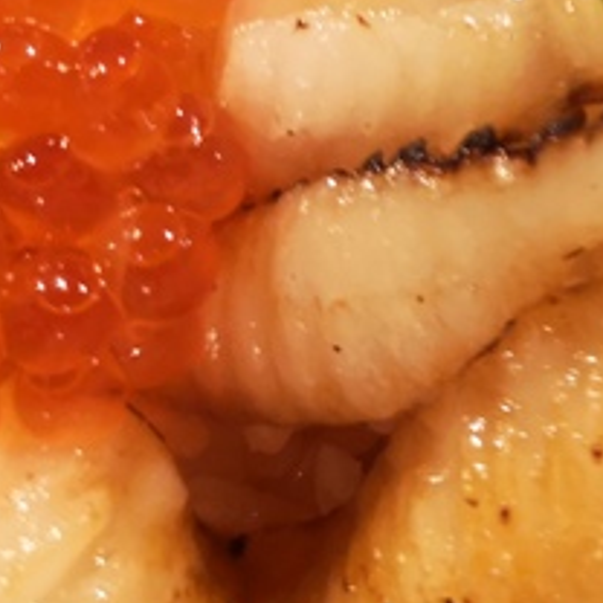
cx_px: 722
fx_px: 1813
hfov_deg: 18.0
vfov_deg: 18.0
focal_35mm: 92
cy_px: -110
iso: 320
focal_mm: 3.95
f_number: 1.8
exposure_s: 1/30
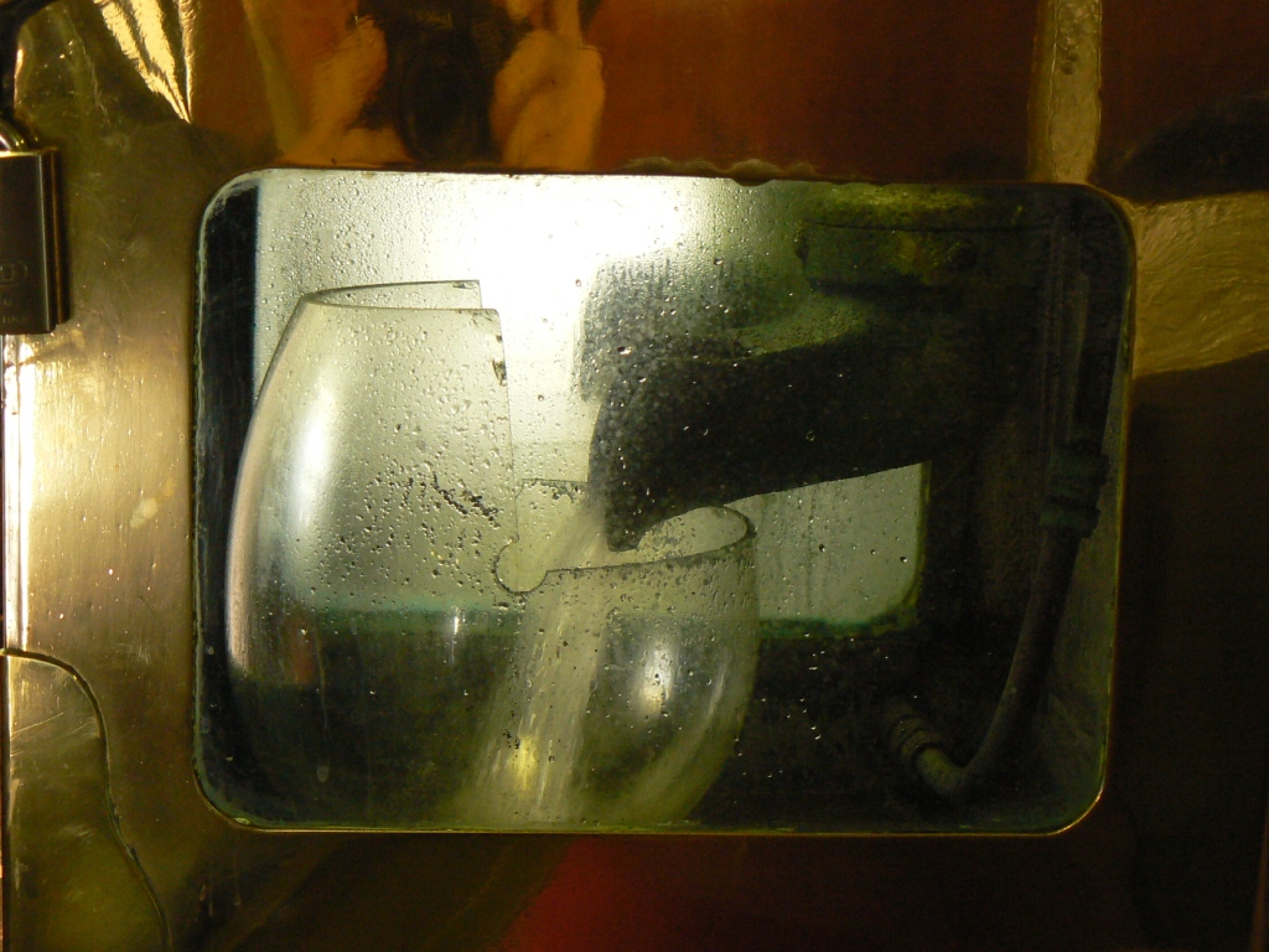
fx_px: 2493
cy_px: 476
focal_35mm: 68
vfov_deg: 21.6
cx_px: 634
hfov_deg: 28.6
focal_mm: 11.4
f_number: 3.2
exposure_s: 1/15
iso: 200
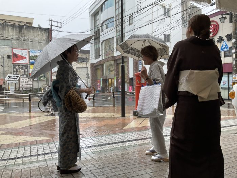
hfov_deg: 61.7
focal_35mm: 29
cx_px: 118
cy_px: 89
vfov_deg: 48.2
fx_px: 199
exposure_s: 1/120
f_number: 1.8
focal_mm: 3
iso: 20
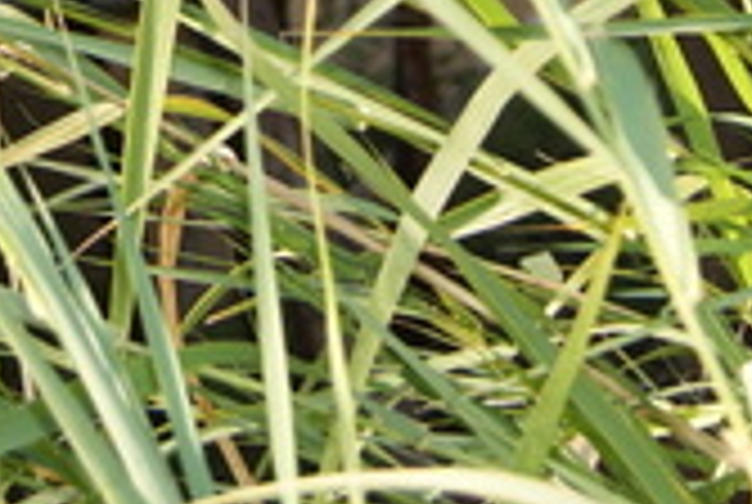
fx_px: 4204
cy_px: -425
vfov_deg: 6.7
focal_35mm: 201
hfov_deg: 10.1
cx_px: 0
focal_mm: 35
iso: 100
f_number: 5
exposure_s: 1/160
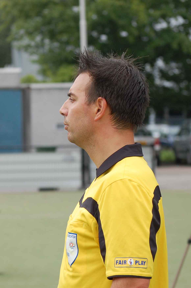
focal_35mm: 135
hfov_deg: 10.1
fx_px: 1076
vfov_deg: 15.2
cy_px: 144
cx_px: 96
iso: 320
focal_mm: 90
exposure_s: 1/500
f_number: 5.6
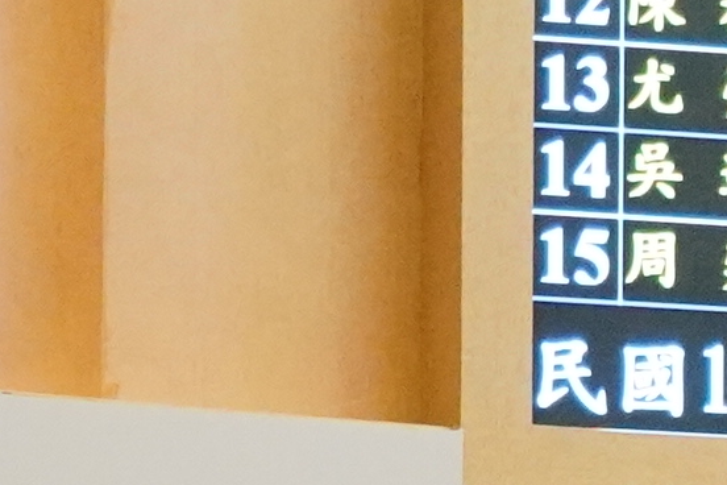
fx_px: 10642
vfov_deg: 2.6
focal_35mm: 527
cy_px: 1633
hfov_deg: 3.8
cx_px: 2415
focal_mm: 49
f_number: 4
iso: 3200
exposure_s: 1/250
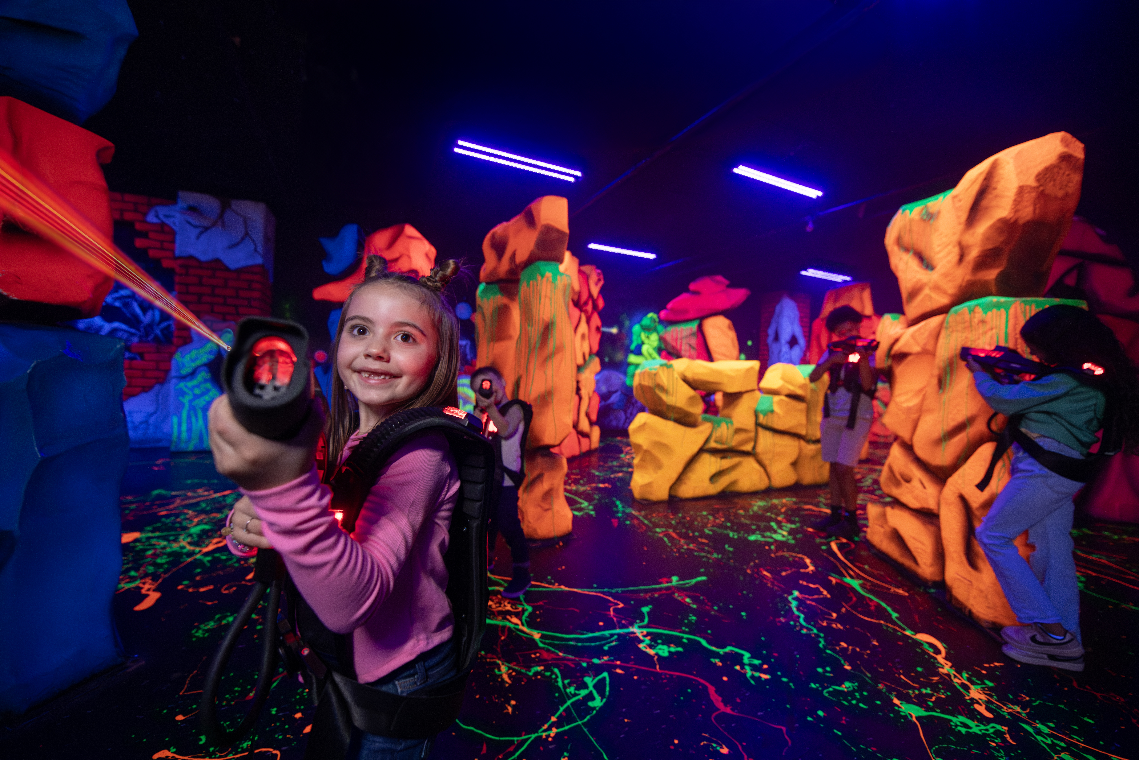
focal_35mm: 14
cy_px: 380
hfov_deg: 104.3
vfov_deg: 81.2
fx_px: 443
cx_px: 570
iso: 5000
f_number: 2.8
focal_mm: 14
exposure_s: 1/100
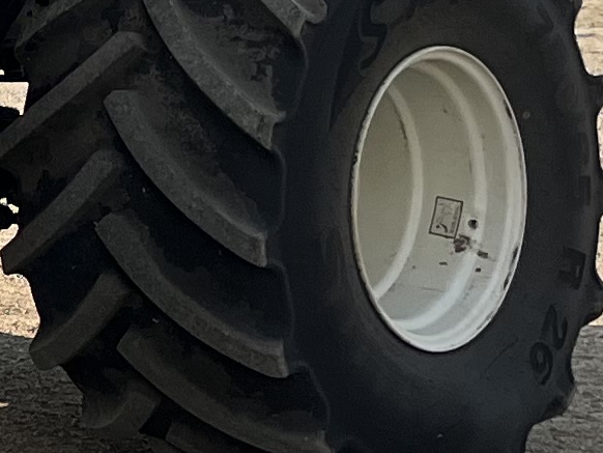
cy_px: -448
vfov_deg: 7.9
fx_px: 3137
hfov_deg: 9.5
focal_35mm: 180
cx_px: -929
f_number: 1.6
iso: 50
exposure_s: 1/3623
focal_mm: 5.1
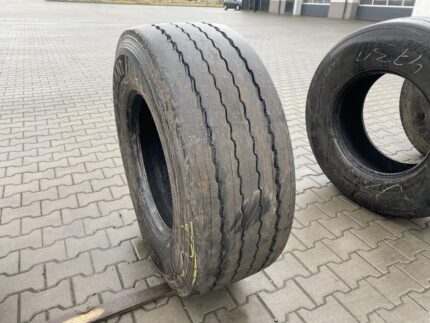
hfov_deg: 67.3
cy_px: 162
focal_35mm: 26
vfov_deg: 53.1
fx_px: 323
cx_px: 215
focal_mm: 4.25
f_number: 1.8
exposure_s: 1/121
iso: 40
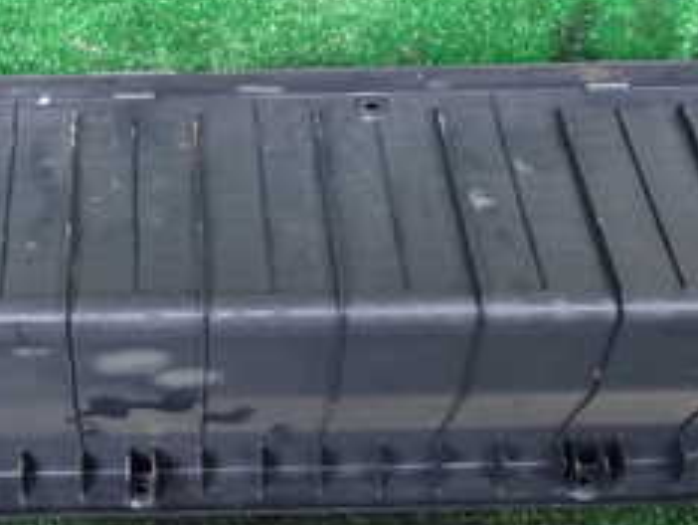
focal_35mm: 64
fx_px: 1292
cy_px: 78
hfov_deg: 29.6
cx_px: 143
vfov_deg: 22.5
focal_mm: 4.5
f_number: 2
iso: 500
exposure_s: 1/30
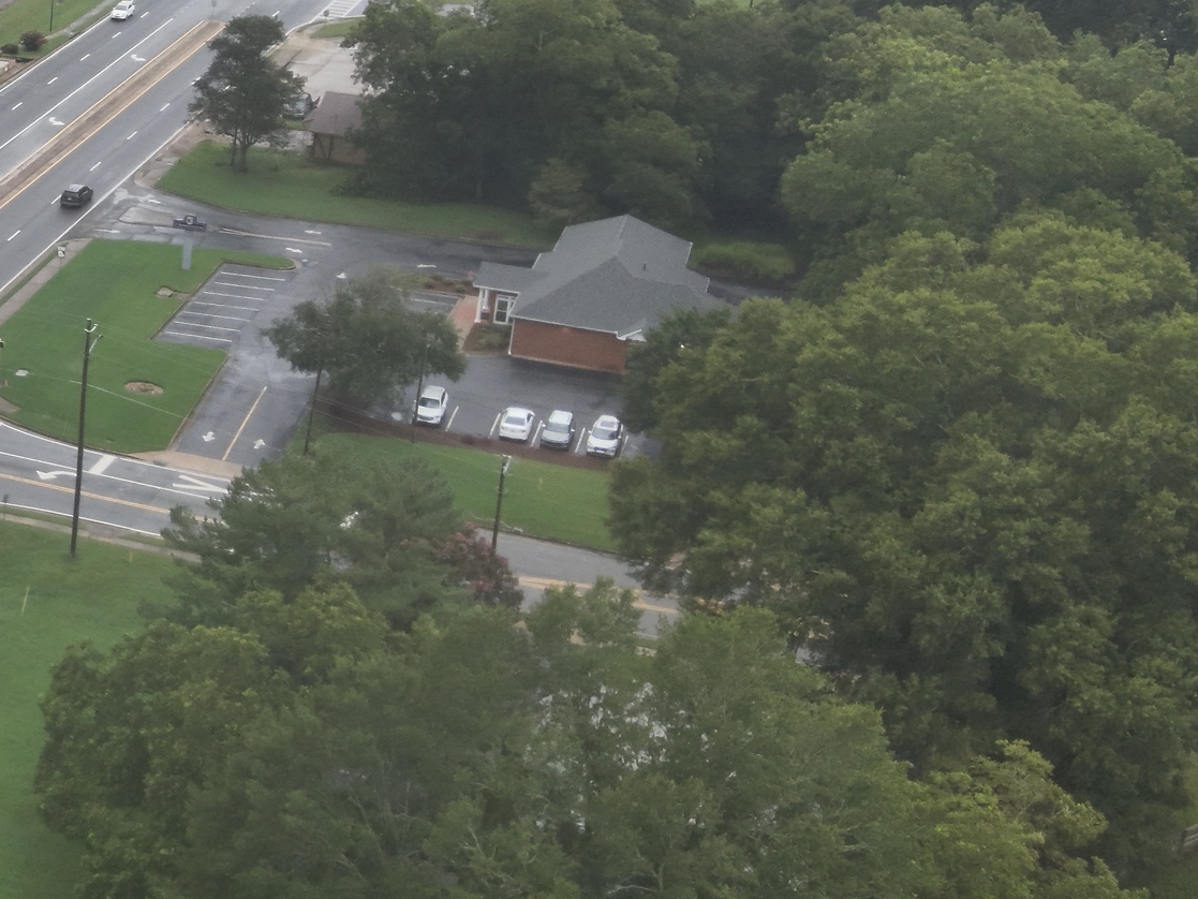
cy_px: 235
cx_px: -433
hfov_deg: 24.8
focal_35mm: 66
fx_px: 2284
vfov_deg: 22.1
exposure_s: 1/250
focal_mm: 4.4
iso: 100
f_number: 2.8
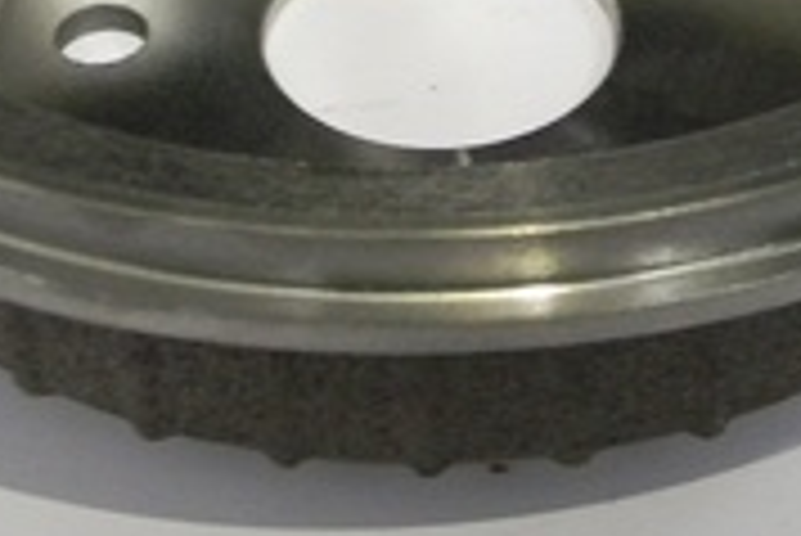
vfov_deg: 12.7
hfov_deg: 19.4
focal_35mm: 105
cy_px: -142
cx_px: 446
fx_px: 2338
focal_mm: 6.4
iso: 400
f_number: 3.7
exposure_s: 1/19
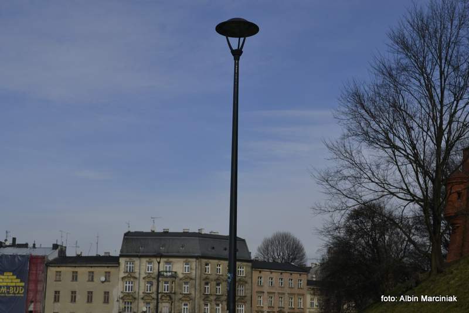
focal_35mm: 52
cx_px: 234
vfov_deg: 25.8
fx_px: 684
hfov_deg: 37.8
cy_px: 156
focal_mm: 35
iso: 360
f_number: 7.1
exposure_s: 1/2000
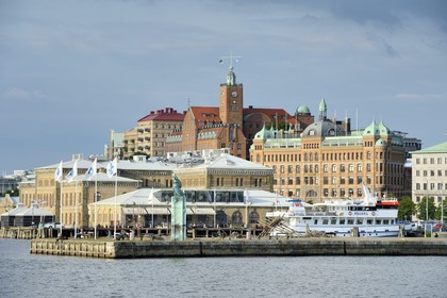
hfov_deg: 14.2
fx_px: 1800
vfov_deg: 9.5
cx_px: 224
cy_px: 149
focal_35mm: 145
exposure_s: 1/400
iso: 200
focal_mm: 145
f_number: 9
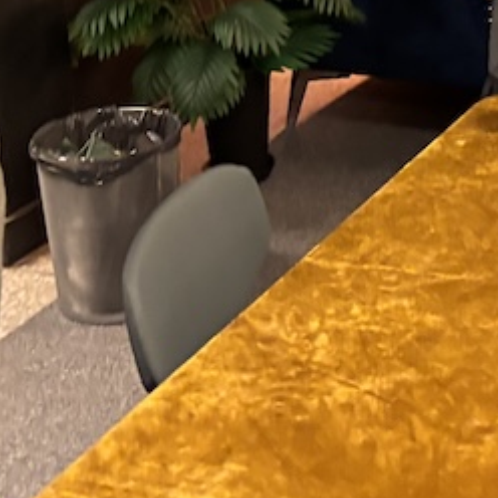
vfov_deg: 16.7
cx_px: 512
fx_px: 1546
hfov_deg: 17.8
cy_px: -243
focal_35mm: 95
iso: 400
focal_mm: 5.96
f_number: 1.6
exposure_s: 1/33
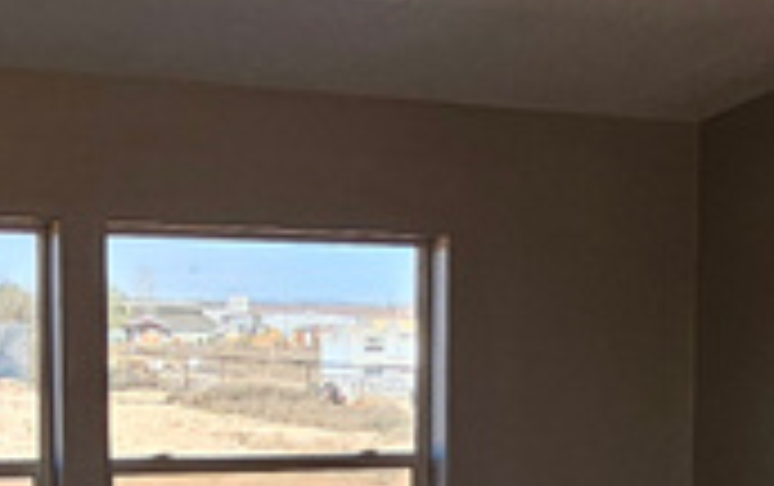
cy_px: 567
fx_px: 1732
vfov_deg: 15.4
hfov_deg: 25.2
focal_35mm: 82
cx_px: 405
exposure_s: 1/256
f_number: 2.2
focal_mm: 2.2
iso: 50
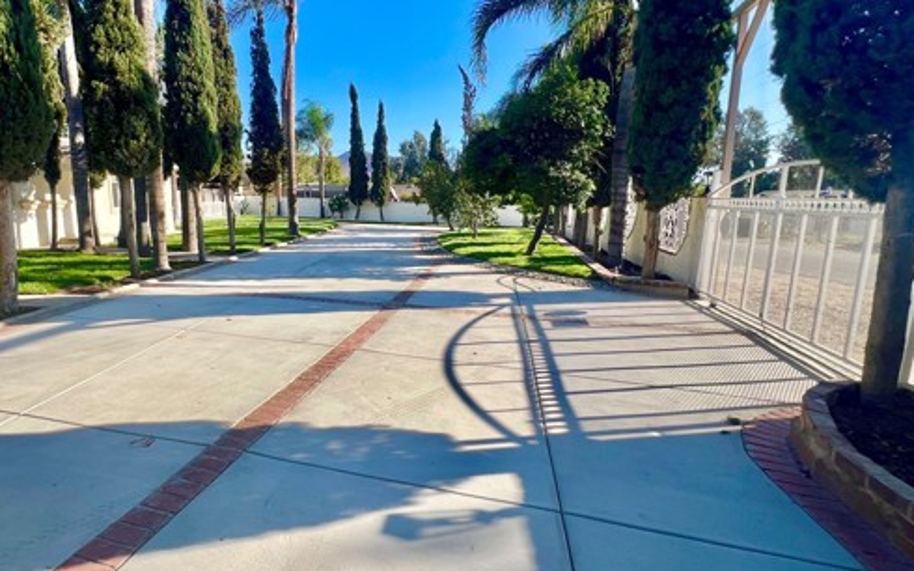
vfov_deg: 64.9
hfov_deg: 89.2
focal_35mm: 18
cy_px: 267
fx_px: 448
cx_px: 339
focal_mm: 1.57
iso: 32
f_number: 1.8
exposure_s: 1/1206
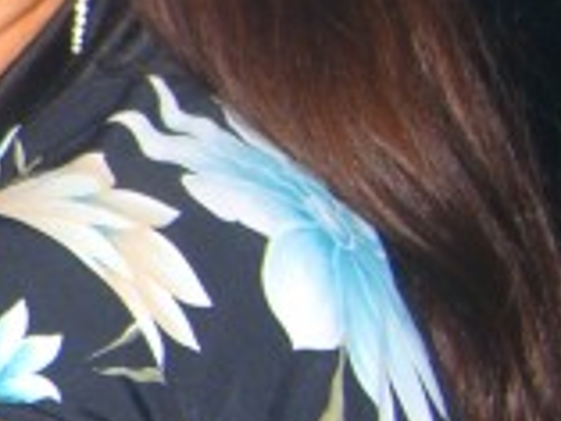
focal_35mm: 234
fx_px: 3795
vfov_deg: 6.3
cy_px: 32
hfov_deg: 7.8
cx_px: -850
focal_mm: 9.5
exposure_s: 1/60
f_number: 3.1
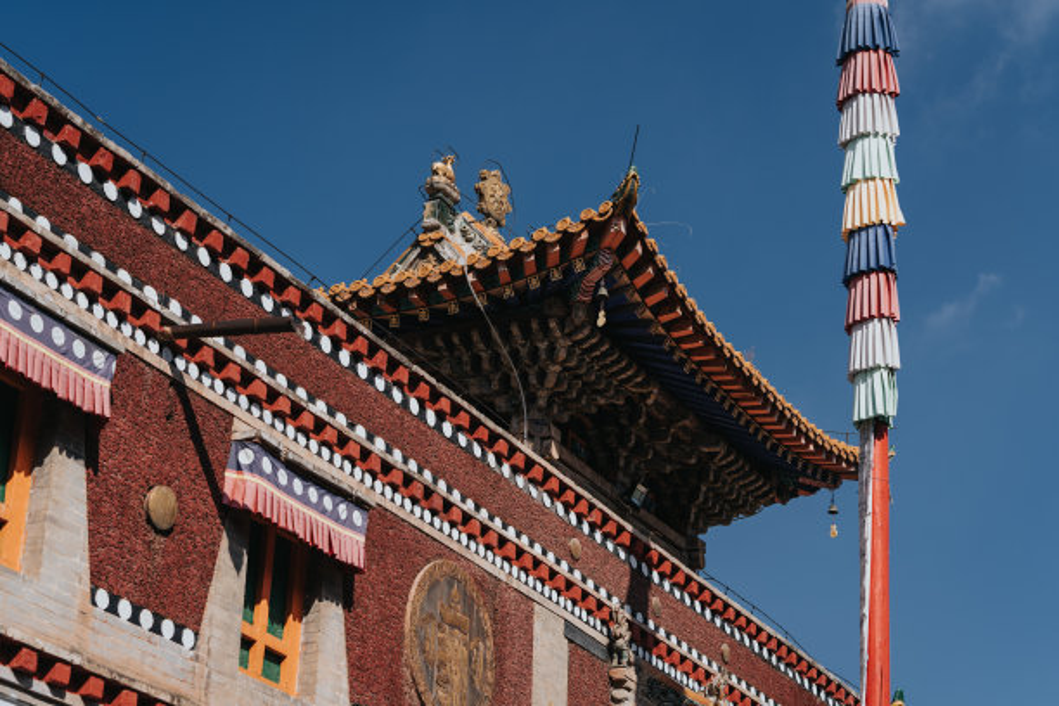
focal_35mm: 70
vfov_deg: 19.5
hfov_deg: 28.8
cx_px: 530
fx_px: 2059
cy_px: 353
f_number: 4
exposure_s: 1/1000
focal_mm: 70
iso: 100
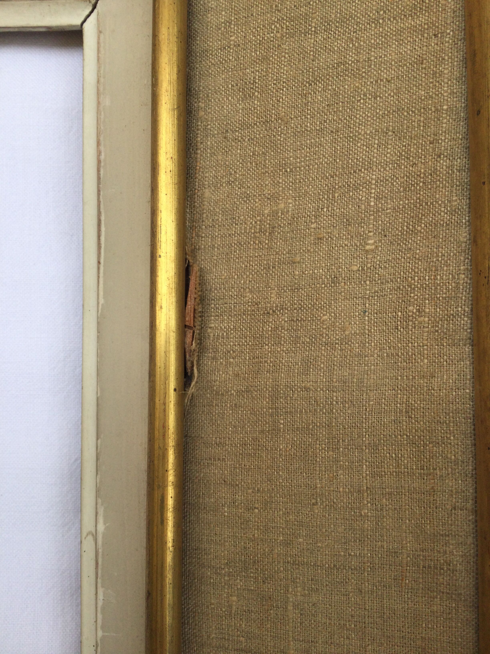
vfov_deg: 58.4
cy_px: 327
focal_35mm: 31
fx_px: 585
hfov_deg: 45.4
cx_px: 245
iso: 25
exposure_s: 1/1006
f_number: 2.4
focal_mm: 3.3
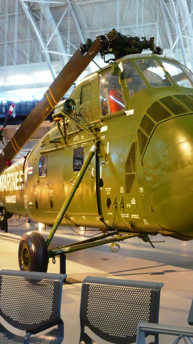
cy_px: 173
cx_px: 157
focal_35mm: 52
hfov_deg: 22.7
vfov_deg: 39.9
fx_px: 473
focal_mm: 5.8
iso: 200
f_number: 2.8
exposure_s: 1/10
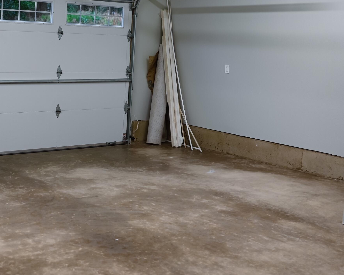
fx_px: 570
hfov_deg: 32.5
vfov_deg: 27.1
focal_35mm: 56
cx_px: 61
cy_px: 115
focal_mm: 35
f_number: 2.8
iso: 560
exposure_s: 1/125
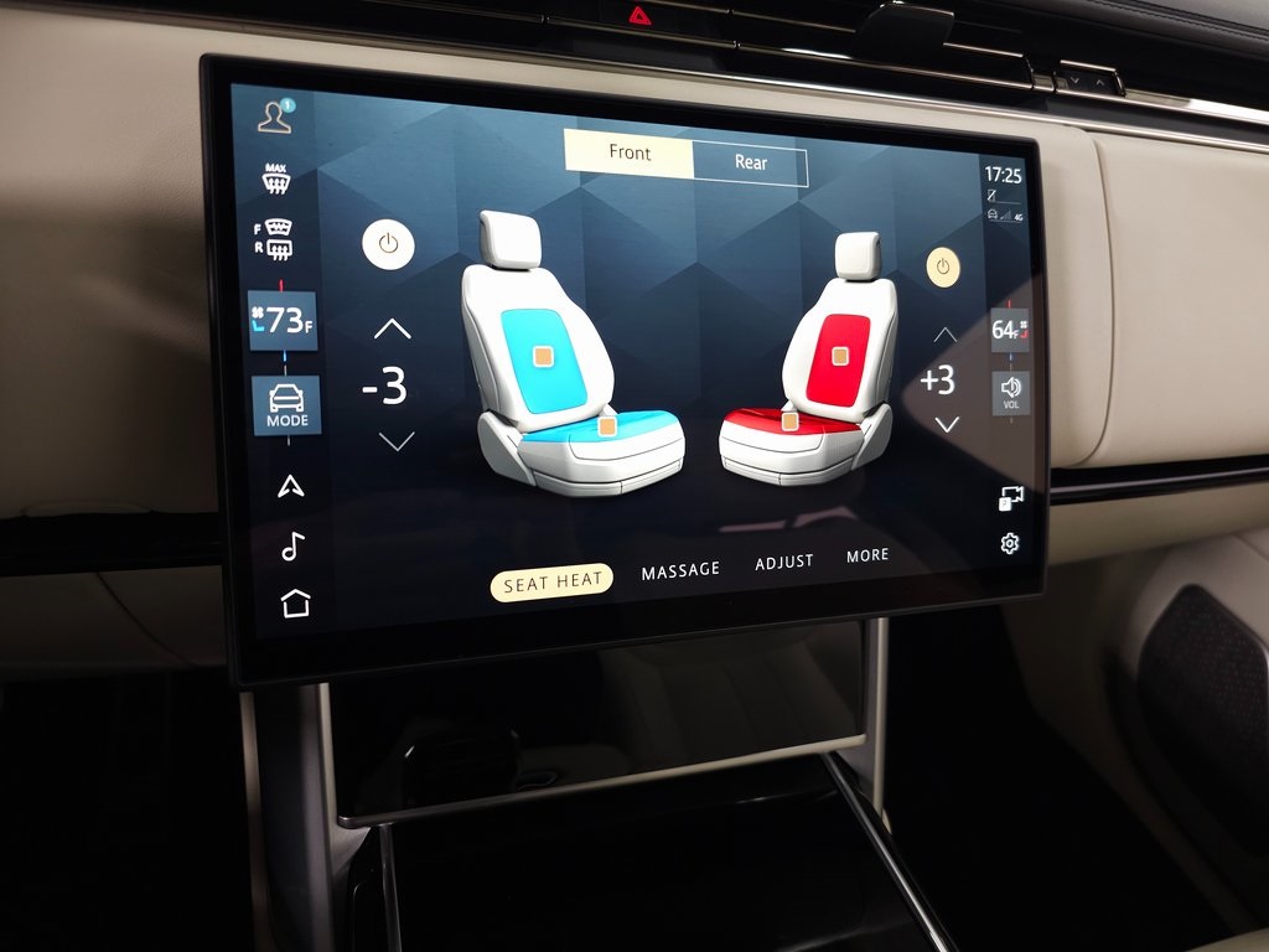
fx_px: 843
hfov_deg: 73.9
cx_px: 634
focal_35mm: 23
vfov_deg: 58.9
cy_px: 476
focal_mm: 6.3
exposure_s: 1/60
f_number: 1.7
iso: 125
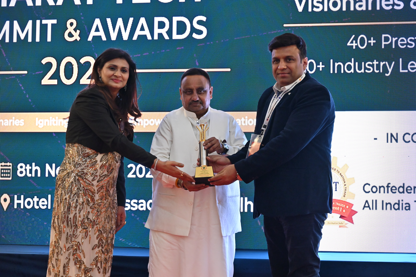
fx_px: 843
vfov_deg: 18.6
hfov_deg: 27.7
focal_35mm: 73
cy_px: 138
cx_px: 208
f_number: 6
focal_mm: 73
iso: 4000
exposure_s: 1/125
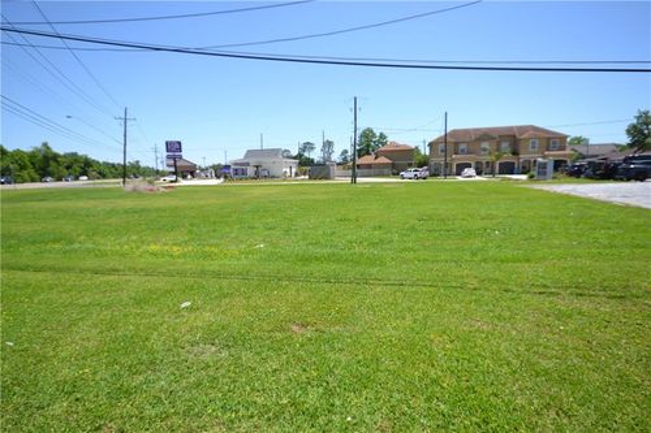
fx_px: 352
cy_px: 216
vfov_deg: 63.2
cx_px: 326
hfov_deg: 85.4
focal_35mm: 20
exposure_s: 1/200
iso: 100
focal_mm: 13
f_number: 7.1
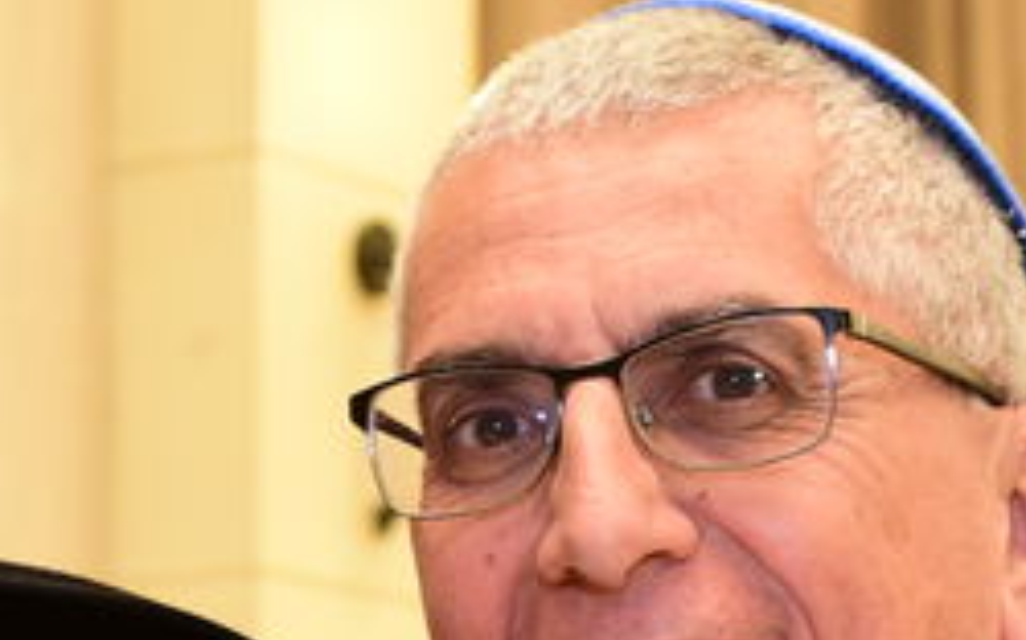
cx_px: -218
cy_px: 1387
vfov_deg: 6.5
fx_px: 5422
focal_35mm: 194
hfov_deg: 10.6
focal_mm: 34
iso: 1600
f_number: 5
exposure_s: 1/100
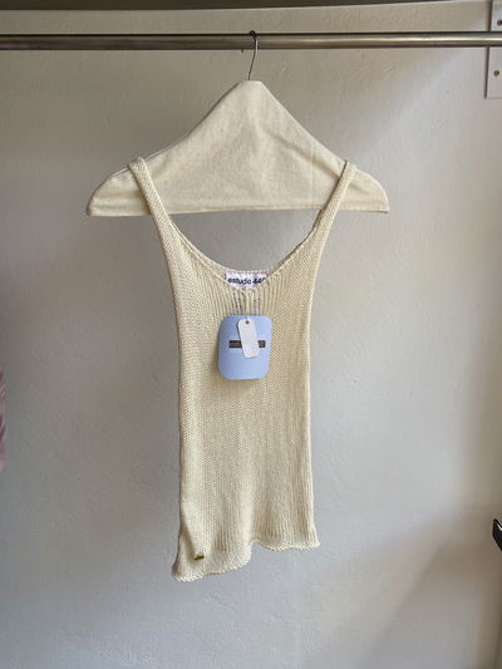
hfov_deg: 53.1
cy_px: 334
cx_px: 251
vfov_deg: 67.3
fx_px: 503
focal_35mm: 26
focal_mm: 4.25
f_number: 1.8
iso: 50
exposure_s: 1/122
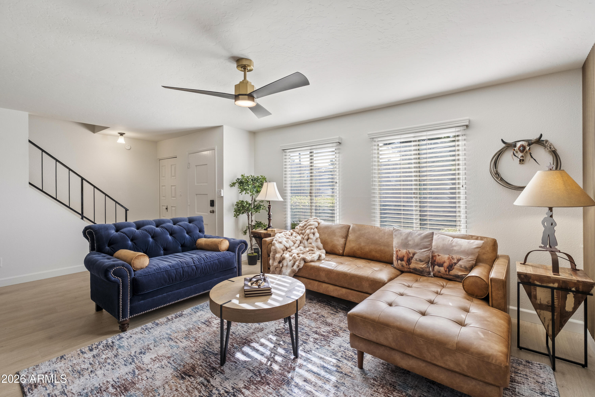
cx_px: 298
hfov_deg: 96.7
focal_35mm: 16
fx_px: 264
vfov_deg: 73.7
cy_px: 198
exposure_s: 1/20
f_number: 4.5
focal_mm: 10.6
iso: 320
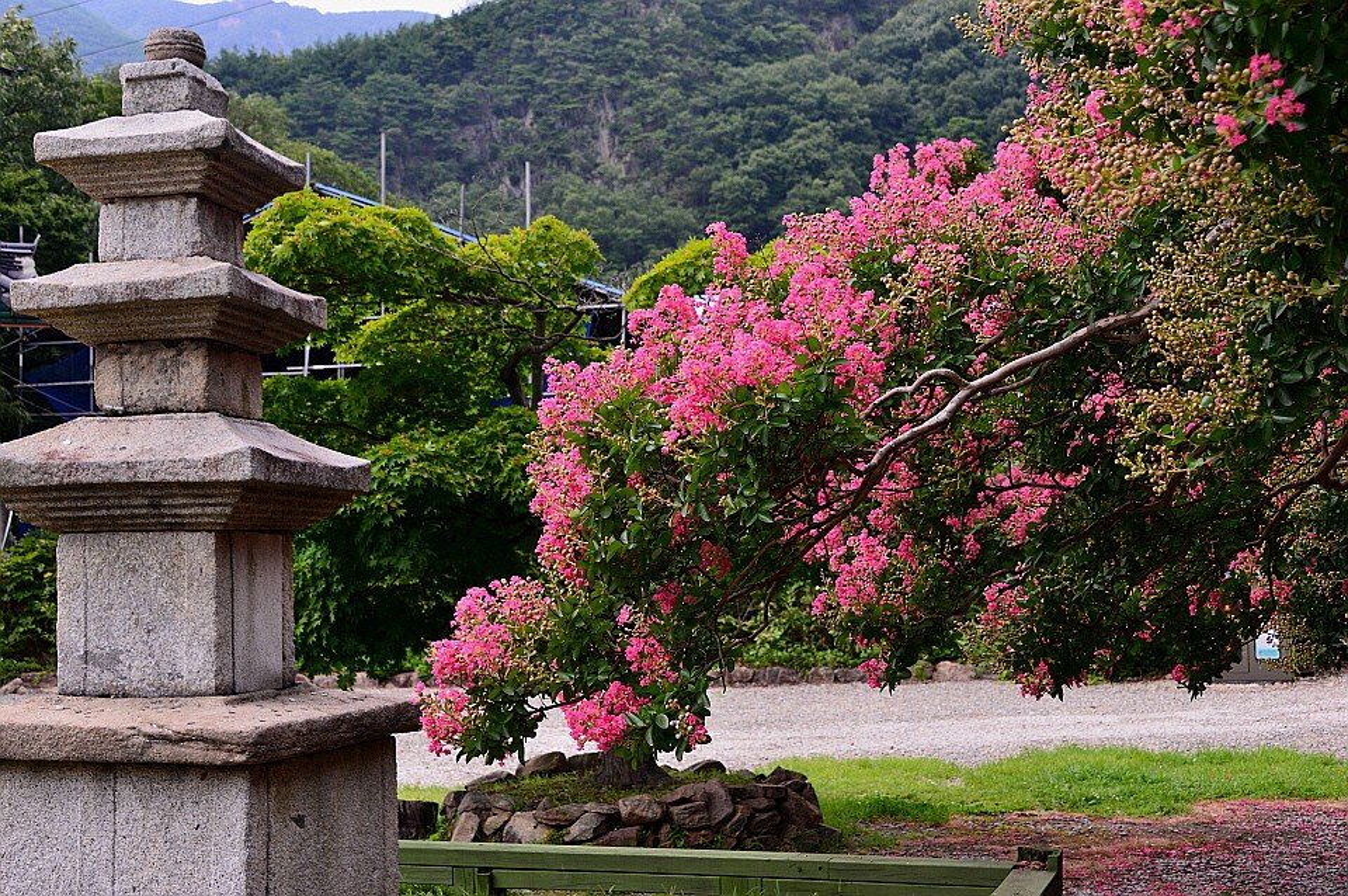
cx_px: 674
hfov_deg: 38.2
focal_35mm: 52
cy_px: 448
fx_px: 1945
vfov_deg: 25.9
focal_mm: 52
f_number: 8
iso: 100
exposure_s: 1/80
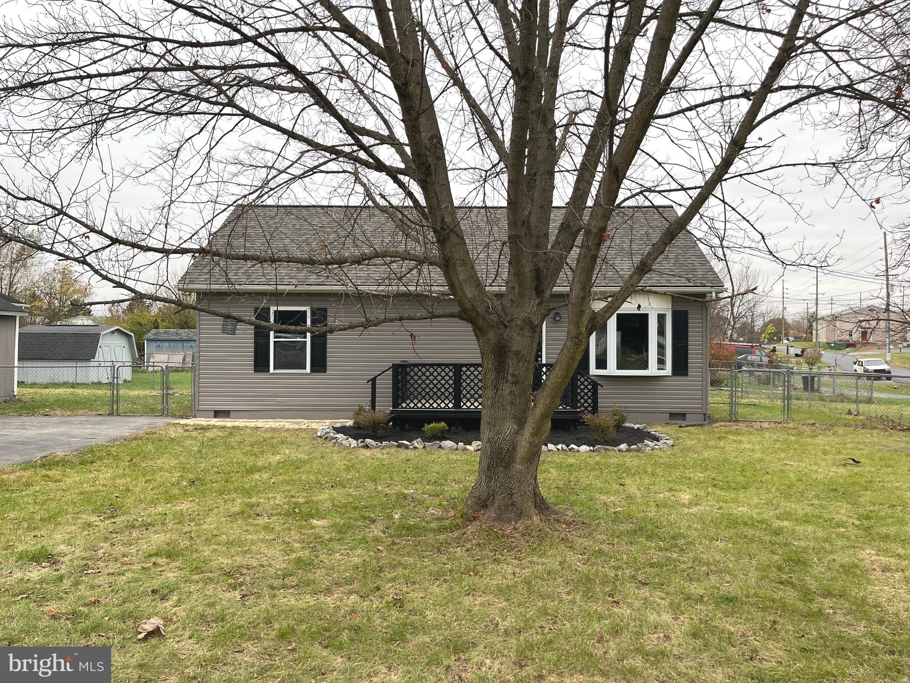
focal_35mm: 26
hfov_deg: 67.3
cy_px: 342
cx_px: 455
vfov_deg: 53.1
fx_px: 683
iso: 50
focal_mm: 5.1
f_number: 1.6
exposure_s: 1/327
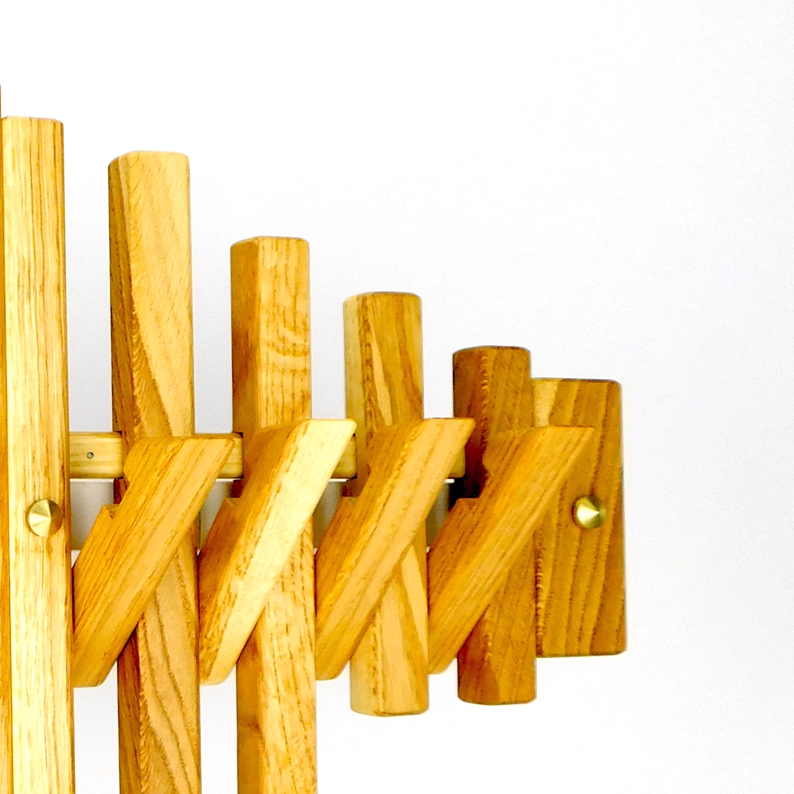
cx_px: -216
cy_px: 530
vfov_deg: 23.3
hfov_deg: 21.3
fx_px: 1920
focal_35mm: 74
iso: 125
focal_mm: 4.9
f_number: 3.2
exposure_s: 1/320
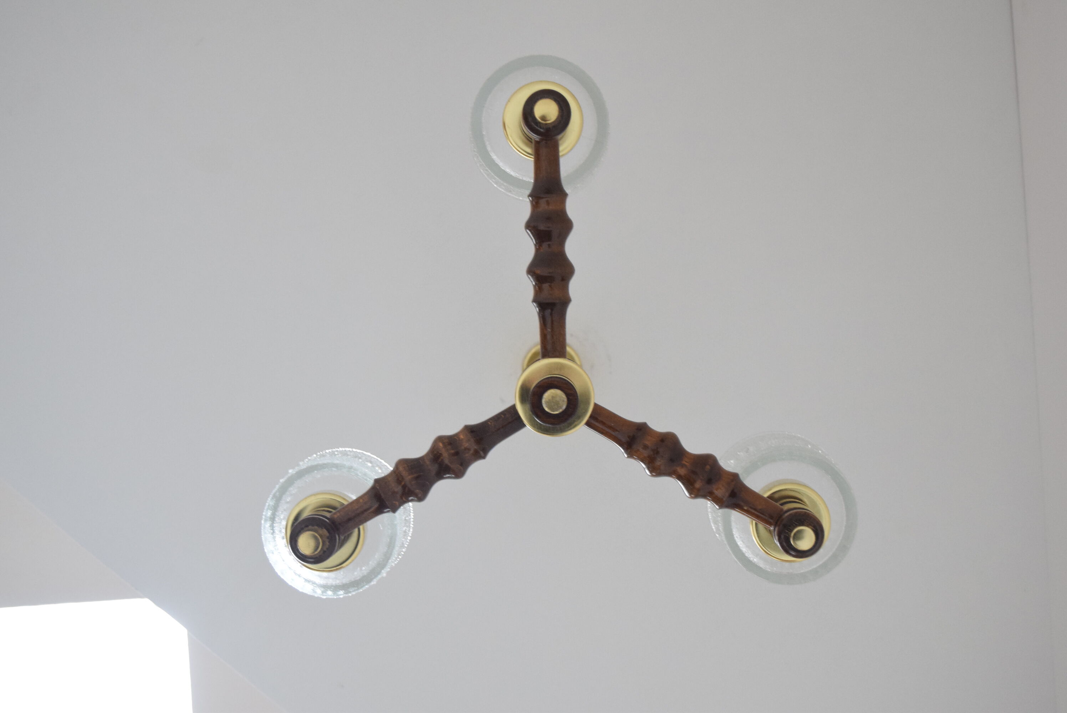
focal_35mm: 72
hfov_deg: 28.1
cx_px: 534
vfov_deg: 19.0
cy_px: 356
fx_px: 2136
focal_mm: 48
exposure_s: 1/30
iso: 1600
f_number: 5.3
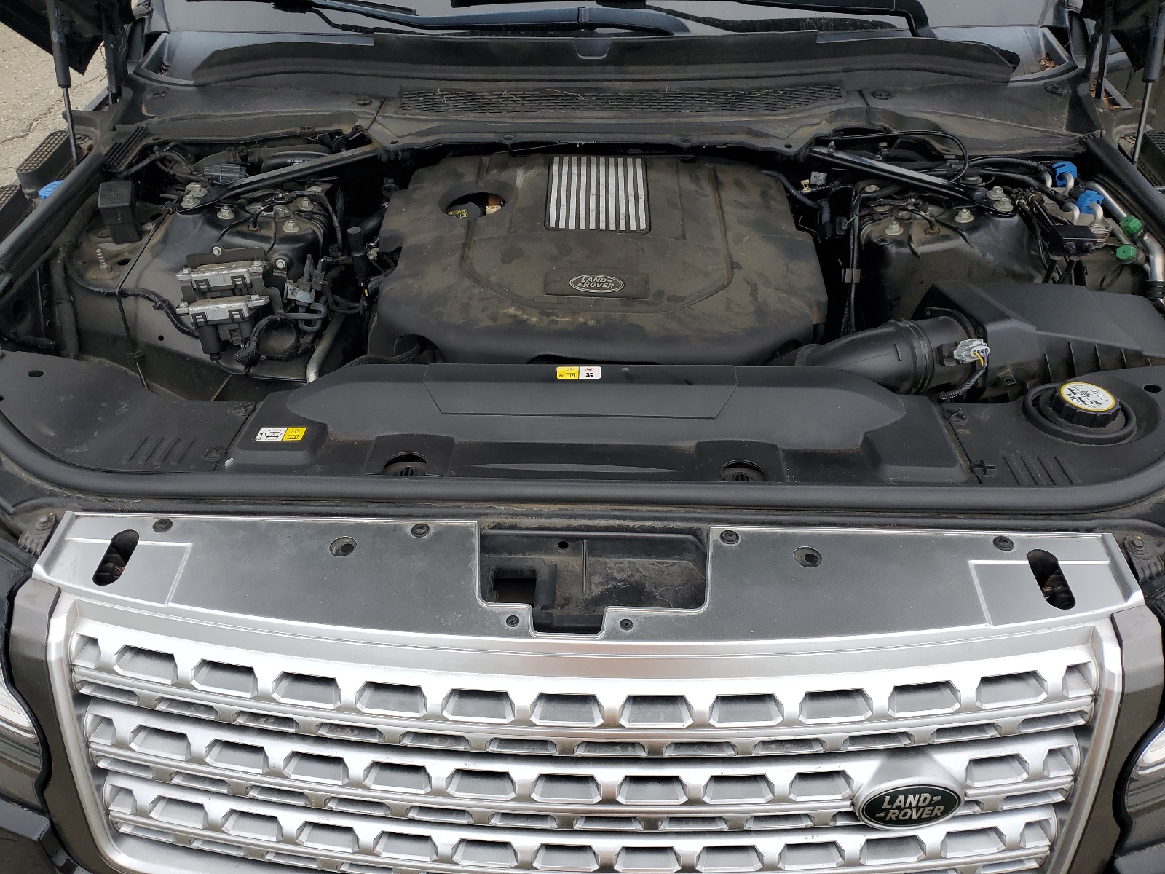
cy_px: 437
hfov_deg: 67.3
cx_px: 582
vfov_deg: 53.1
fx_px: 875
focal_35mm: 26
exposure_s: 1/2000
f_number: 1.5
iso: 50
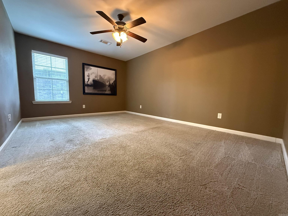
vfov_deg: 85.7
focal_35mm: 14
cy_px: 108
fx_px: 116
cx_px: 144
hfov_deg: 102.1
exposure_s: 1/60
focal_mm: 2.22
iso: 1000
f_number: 2.2
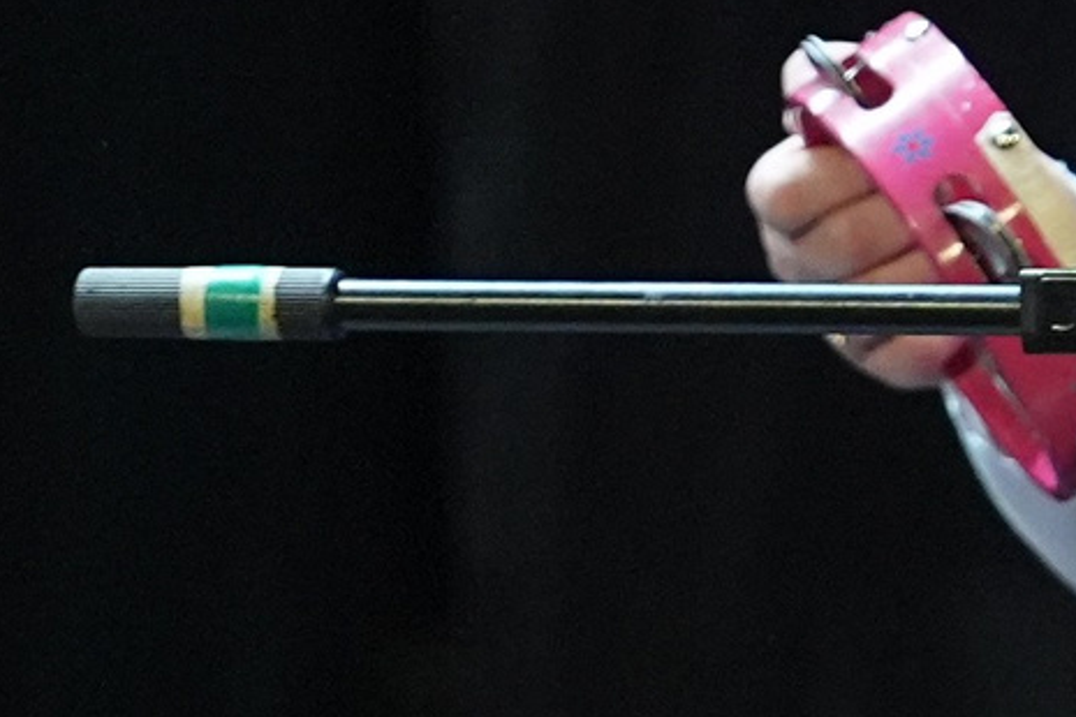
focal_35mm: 1650
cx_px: 2541
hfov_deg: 1.2
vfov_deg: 0.8
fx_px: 49313
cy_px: -279
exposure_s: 1/400
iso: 3200
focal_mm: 200
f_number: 2.8
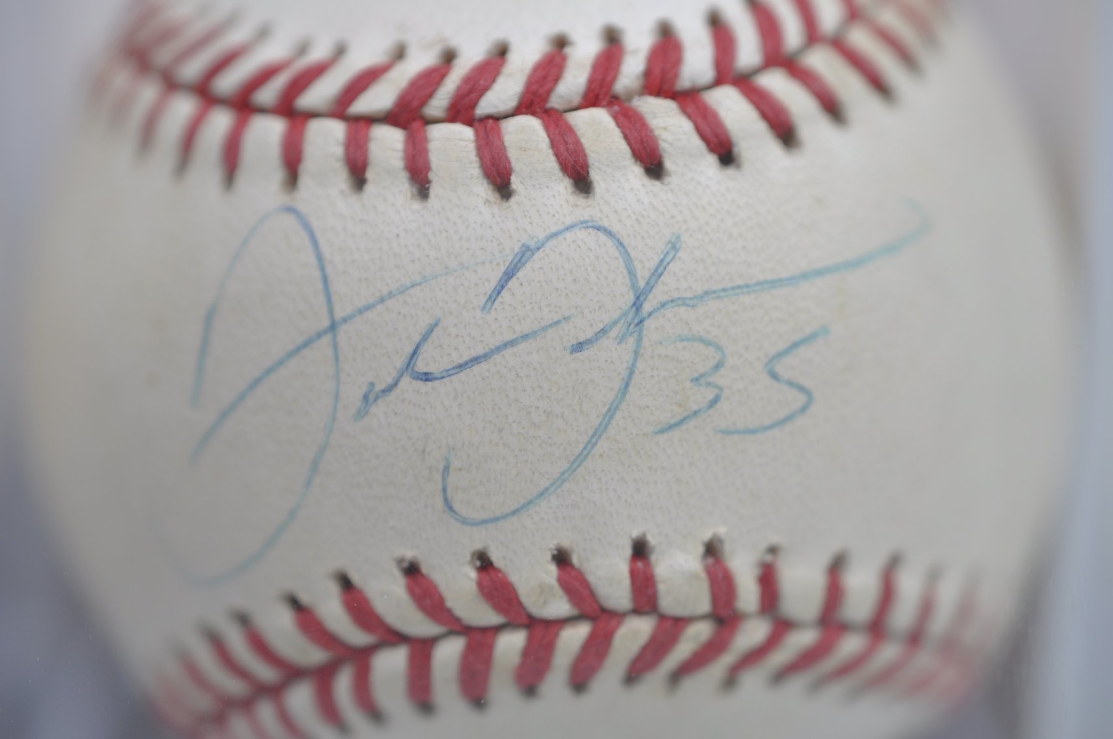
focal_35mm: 60
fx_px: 1853
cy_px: 370
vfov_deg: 22.6
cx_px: 556
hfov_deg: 33.4
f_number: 4
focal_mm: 40
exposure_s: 1/60
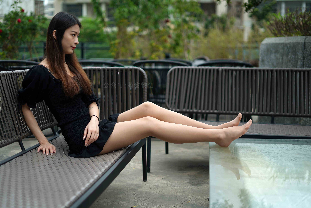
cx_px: 156
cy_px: 104
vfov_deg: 27.0
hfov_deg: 39.6
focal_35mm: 50
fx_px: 432
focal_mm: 50
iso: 64
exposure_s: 1/640
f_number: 1.8
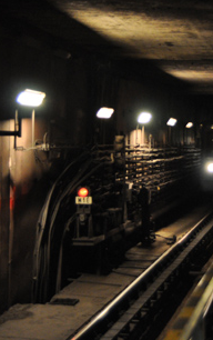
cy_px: 126
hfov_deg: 14.5
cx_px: 150
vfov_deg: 23.0
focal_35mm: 90
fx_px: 834
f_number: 2.8
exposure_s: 1/15
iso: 1600
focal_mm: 30
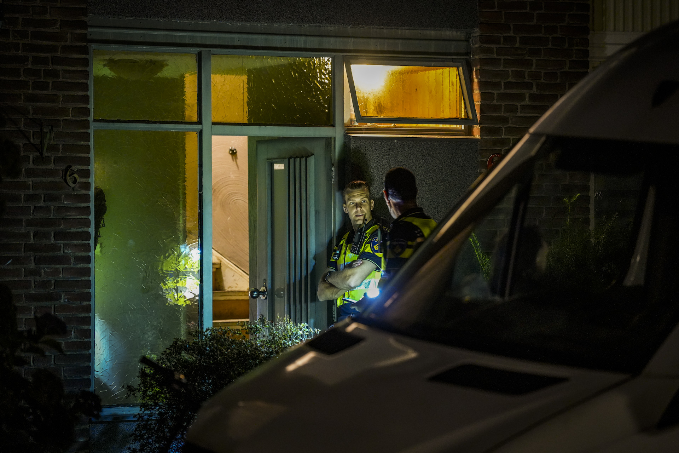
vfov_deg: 9.5
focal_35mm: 144
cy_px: 226
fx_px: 2716
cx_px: 340
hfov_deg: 14.3
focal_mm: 144
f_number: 2.8
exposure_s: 1/30
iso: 6400
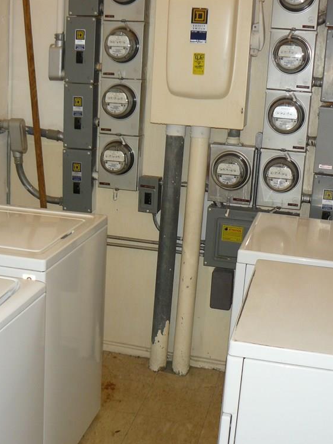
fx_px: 628
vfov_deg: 38.9
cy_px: 223
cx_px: 148
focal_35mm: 49
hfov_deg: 29.7
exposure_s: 1/30
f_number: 2.8
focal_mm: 6
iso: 100
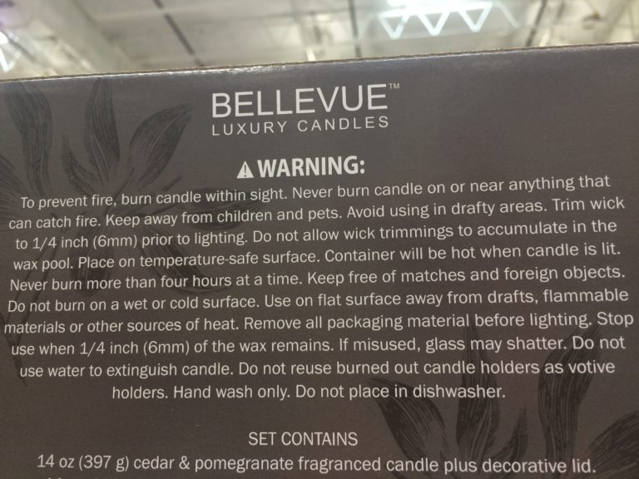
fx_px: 535
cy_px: 240
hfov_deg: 61.7
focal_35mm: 29
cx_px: 320
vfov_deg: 48.2
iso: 100
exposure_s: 1/30
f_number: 2.2
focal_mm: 4.15
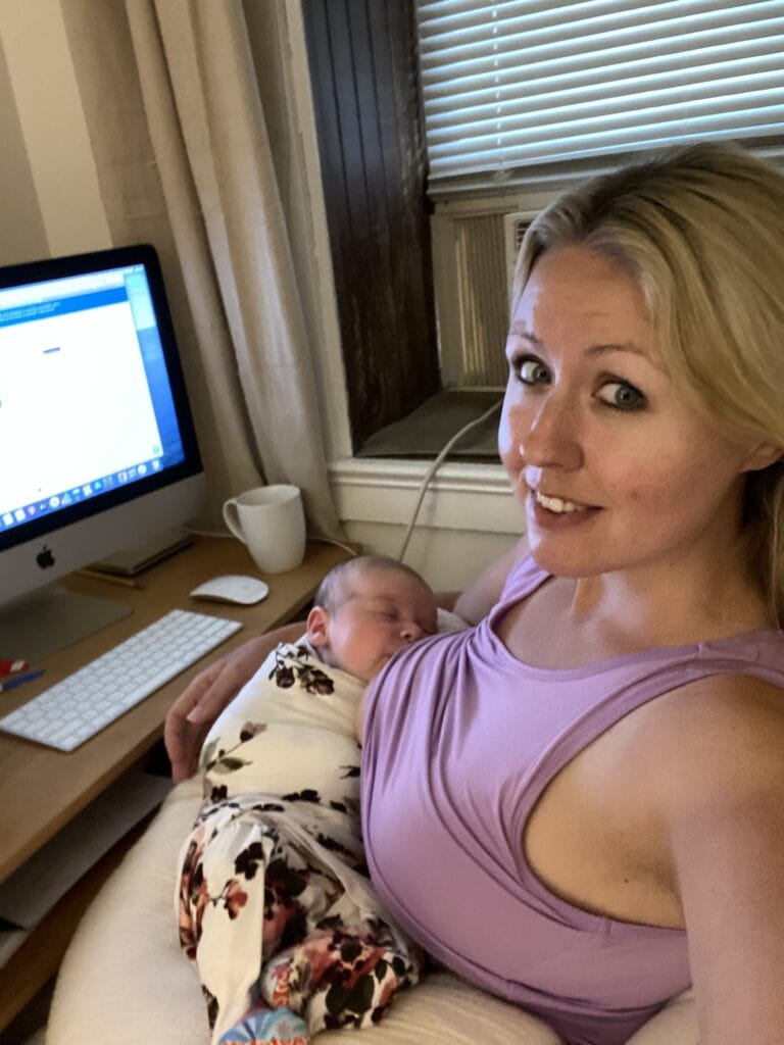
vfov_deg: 60.0
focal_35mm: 30
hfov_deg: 46.8
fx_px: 906
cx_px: 392
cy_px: 522
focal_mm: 2.71
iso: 800
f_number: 2.2
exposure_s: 1/15
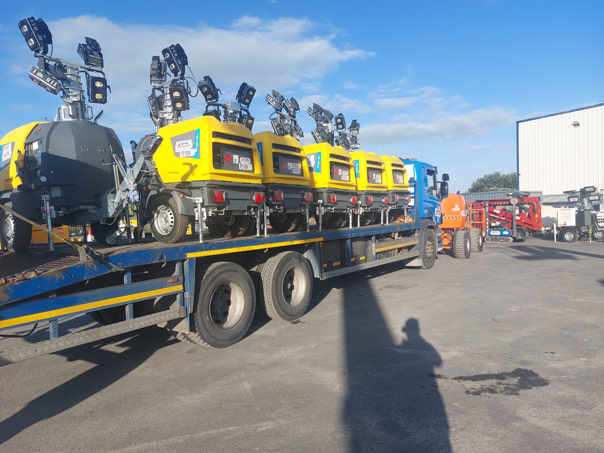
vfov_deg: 56.8
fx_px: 419
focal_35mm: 24
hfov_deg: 71.6
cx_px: 302
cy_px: 226
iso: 25
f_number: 1.8
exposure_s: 1/797
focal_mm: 5.23
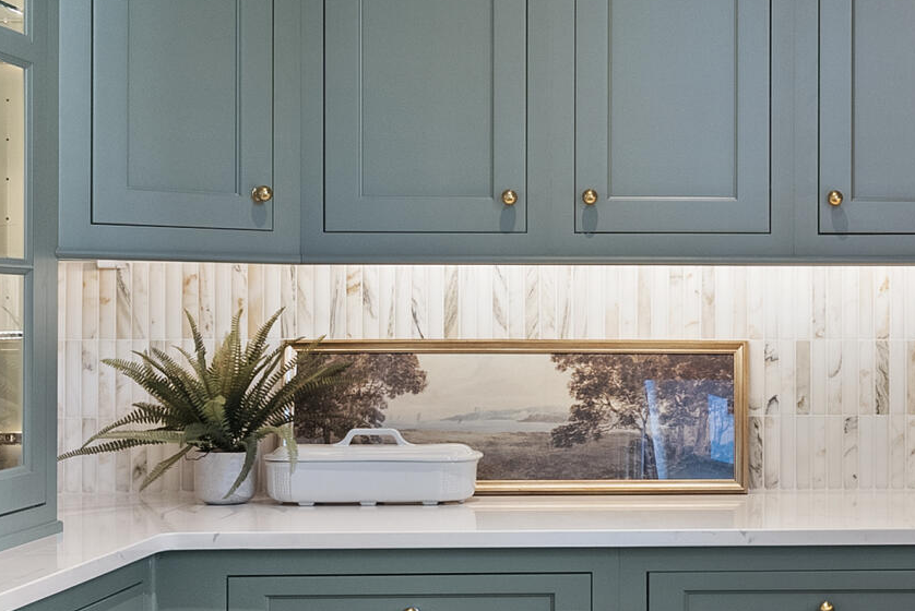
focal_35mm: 68
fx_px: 1729
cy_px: 308
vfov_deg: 20.0
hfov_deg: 28.3
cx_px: 846
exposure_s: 1/8
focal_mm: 19
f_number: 7.1
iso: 800
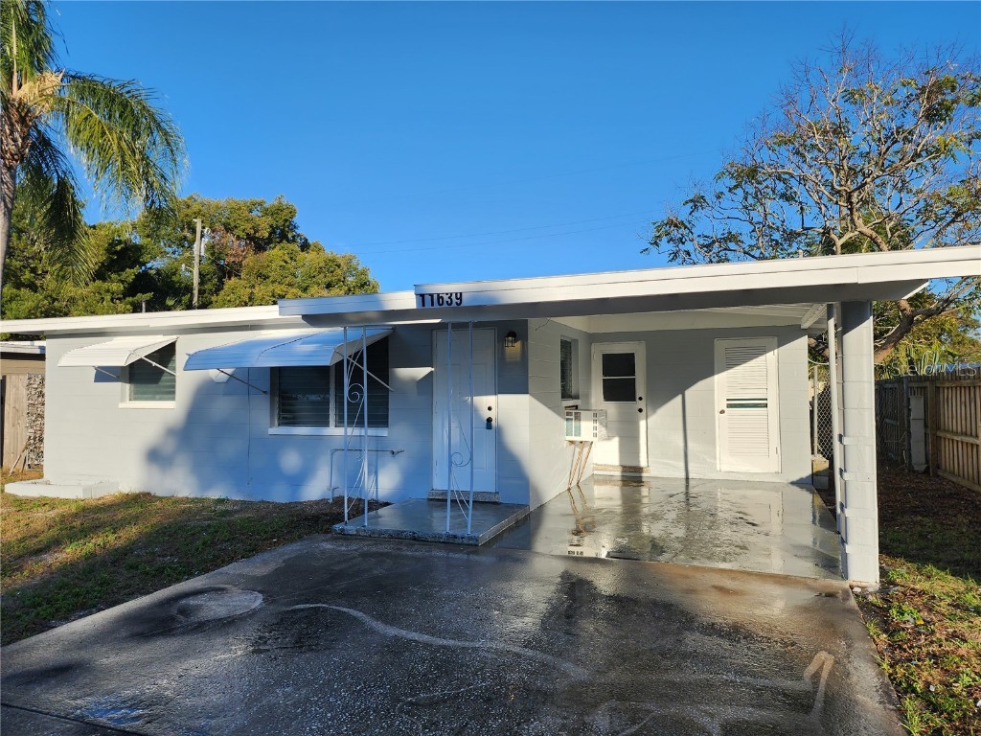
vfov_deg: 58.9
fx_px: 652
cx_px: 490
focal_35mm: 23
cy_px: 368
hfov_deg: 73.9
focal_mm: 6.4
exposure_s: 1/1024
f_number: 1.8
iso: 12
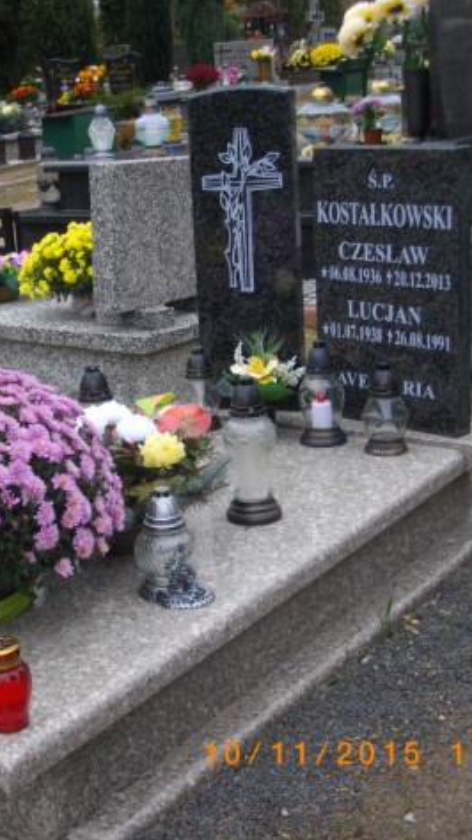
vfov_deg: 35.4
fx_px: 1313
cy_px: 419
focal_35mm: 59
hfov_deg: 20.2
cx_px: 103
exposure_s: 1/125
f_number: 3.2
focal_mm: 7.1
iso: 122
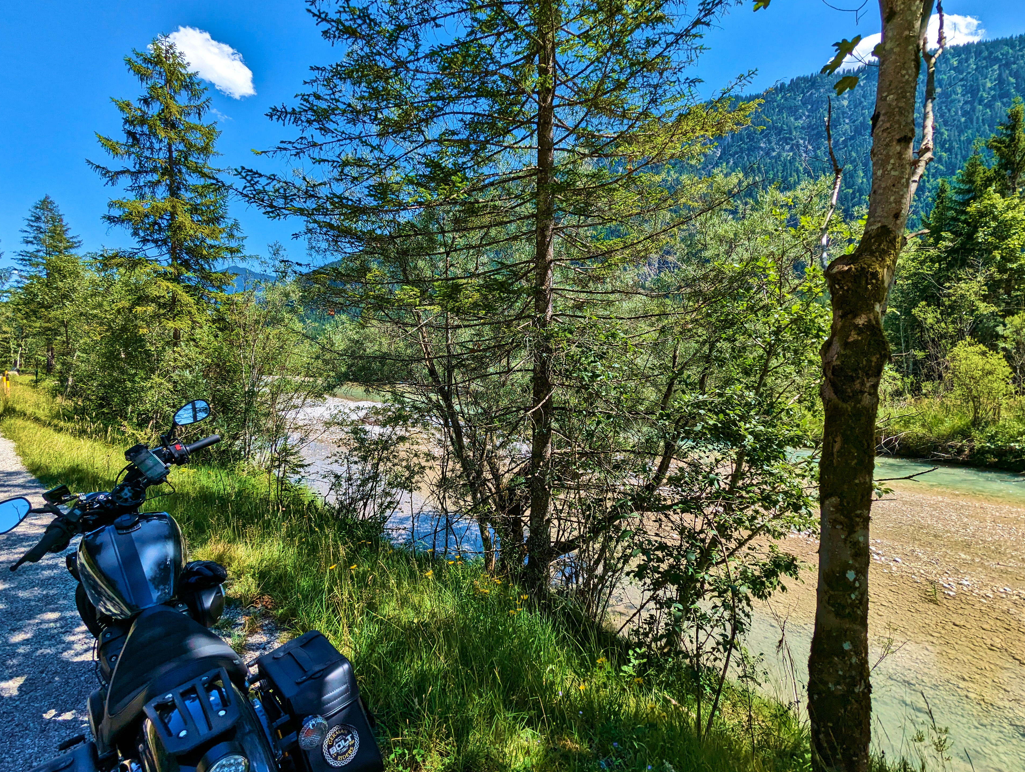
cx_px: 486
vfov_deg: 74.9
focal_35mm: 17
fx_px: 504
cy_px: 388
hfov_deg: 90.9
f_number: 2.2
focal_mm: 2.35
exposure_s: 1/1192
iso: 51
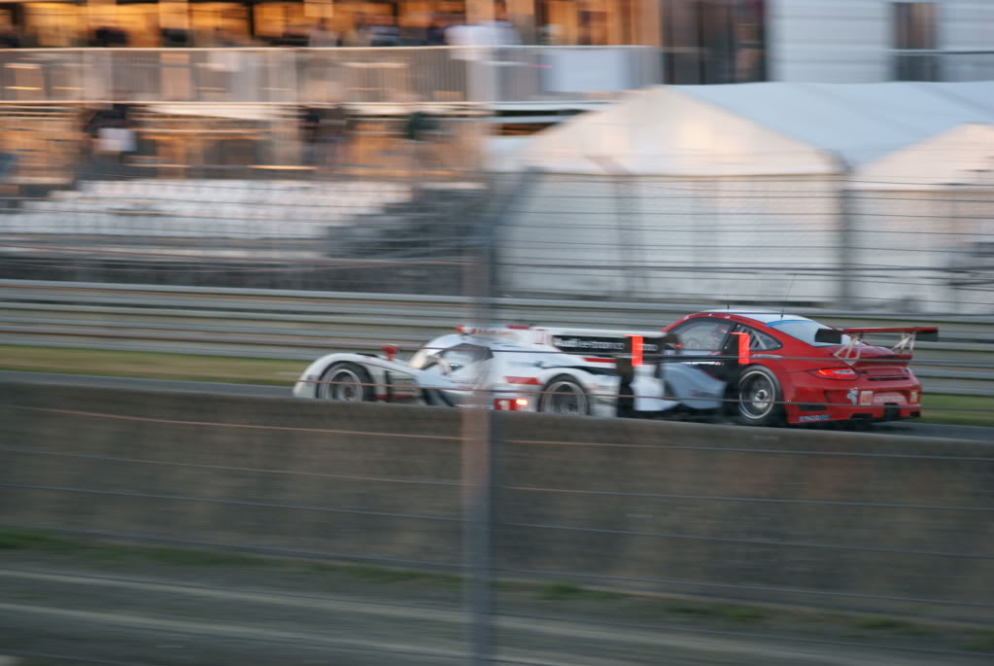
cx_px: 497
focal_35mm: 150
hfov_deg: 13.7
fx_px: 4147
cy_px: 333
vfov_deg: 9.2
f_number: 4
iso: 400
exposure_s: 1/160
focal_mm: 100
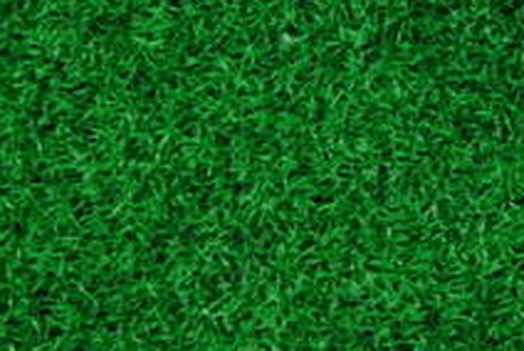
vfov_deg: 11.3
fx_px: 1691
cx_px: 512
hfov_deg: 17.3
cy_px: -213
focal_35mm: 116
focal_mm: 6.42
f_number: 3.6
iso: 400
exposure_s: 1/40
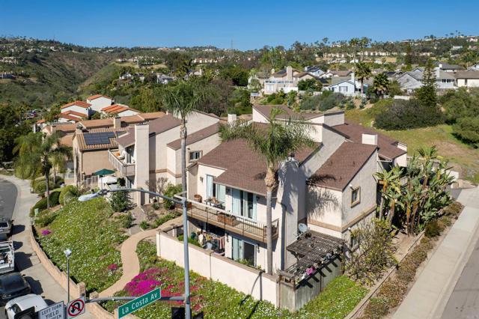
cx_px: 240
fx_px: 293
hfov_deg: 78.6
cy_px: 160
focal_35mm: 22
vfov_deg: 57.2
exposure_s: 1/4000
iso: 110
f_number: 2.8
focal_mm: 8.38
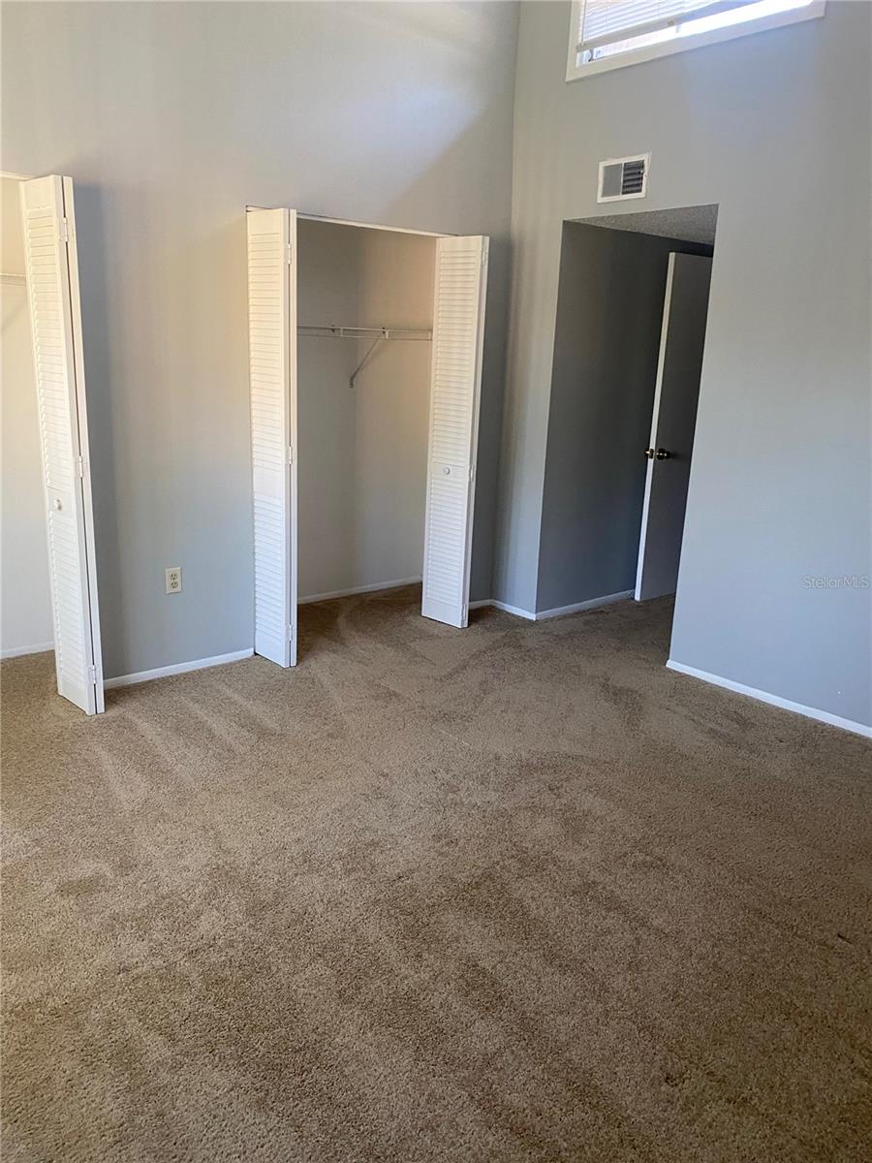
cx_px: 436
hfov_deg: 53.1
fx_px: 873
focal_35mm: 26
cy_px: 582
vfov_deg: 67.3
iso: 200
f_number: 1.8
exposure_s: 1/60
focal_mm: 4.25
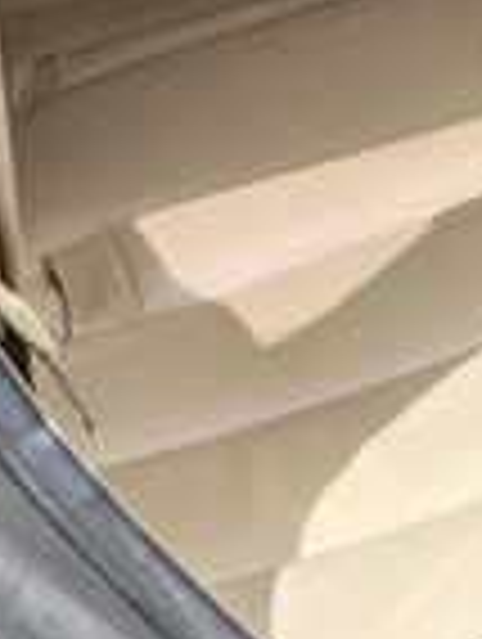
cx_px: 700
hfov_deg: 9.8
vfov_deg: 12.8
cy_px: -250
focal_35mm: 148
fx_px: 2739
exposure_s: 1/540
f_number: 1.6
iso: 50
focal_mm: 6.55
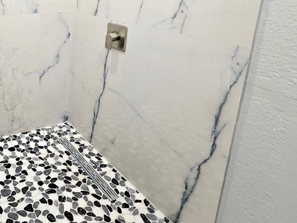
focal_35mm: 27
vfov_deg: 47.2
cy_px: 31
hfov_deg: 54.5
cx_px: 16
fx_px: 232
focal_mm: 1.74
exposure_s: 1/60.2
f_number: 2.2
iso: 100
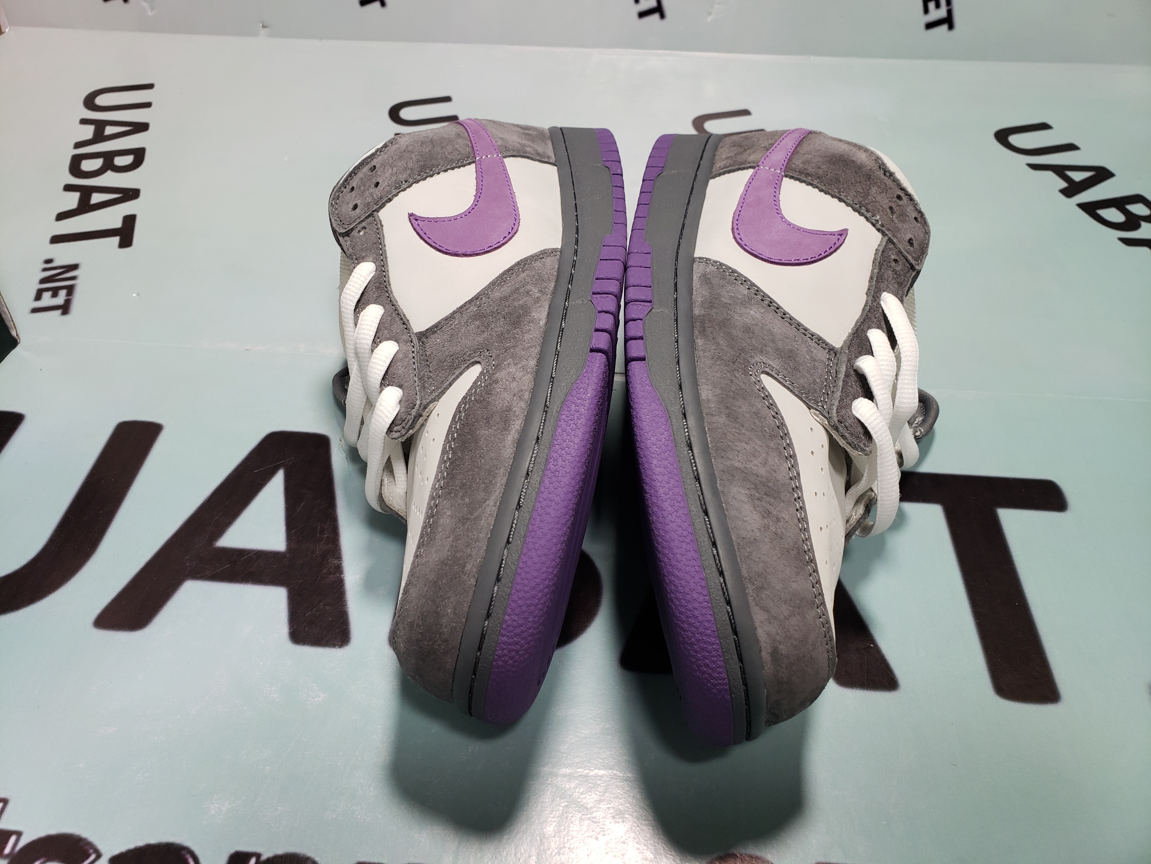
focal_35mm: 26
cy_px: 432
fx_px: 865
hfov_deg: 67.3
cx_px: 576
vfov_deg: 53.1
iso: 100
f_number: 2.4
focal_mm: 4.3
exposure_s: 1/50
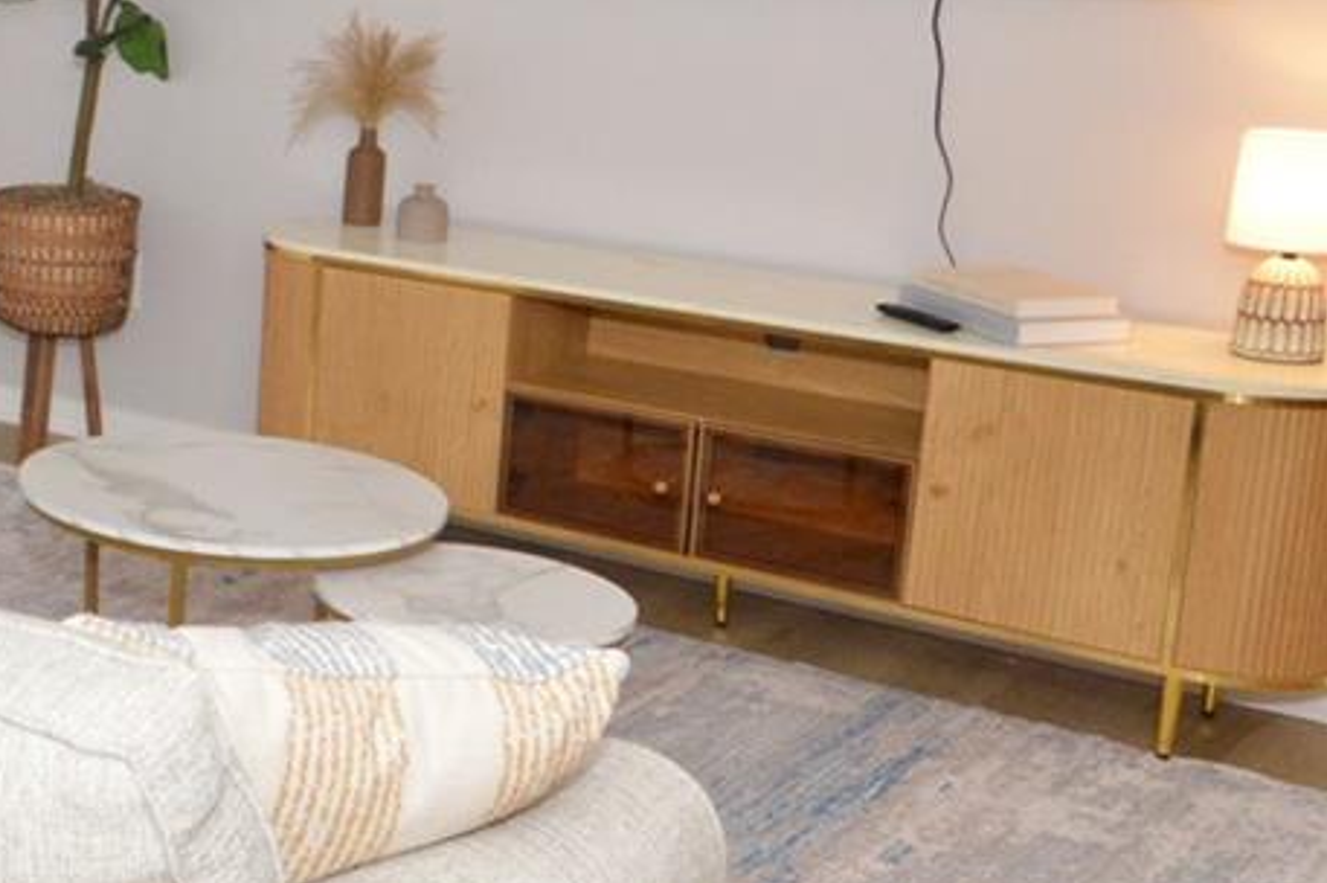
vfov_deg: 21.4
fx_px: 2321
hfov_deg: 25.4
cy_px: 283
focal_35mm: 63
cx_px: -575
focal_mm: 12
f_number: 8
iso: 800
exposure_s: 1/60
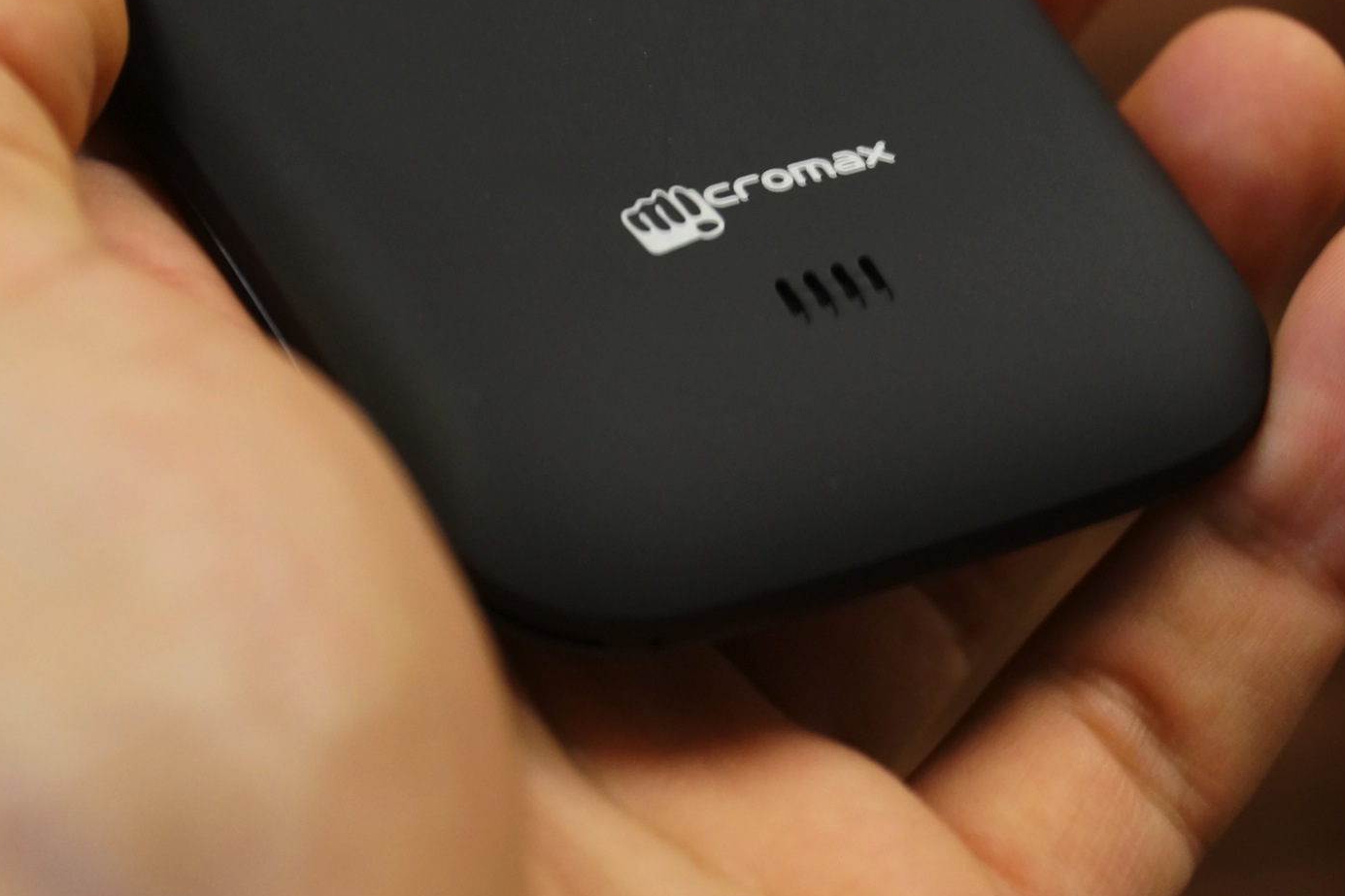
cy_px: 307
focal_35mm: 195
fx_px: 7284
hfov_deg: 10.5
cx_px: 868
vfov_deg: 7.0
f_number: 5.6
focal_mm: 90
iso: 1250
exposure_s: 1/13
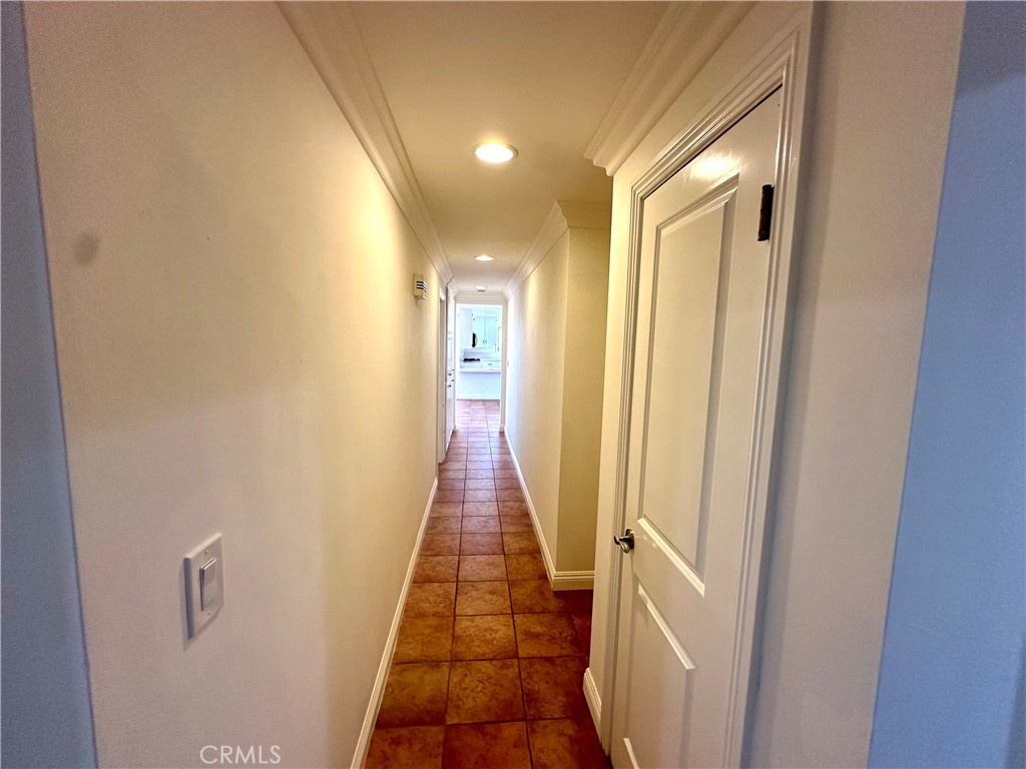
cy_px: 384
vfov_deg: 85.7
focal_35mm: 14
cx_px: 513
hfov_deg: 102.1
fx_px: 415
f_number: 2.2
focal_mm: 2.22
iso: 200
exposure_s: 1/120
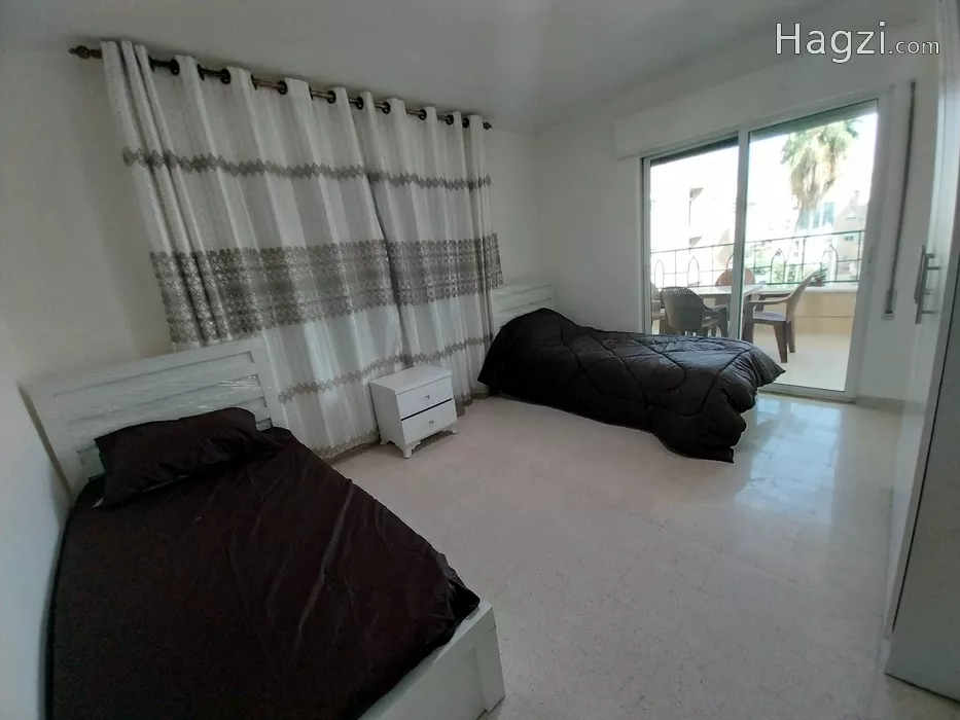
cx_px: 480
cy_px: 360
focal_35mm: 13
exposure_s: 1/50
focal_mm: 1.3
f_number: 2.2
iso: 64
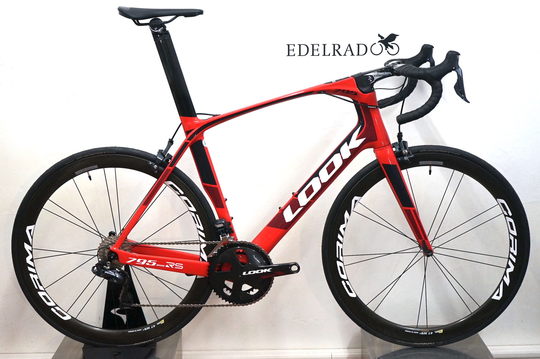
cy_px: 180
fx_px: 959
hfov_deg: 31.4
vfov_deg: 21.2
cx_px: 270
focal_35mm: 64
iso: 1600
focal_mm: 64
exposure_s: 1/160
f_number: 5.6
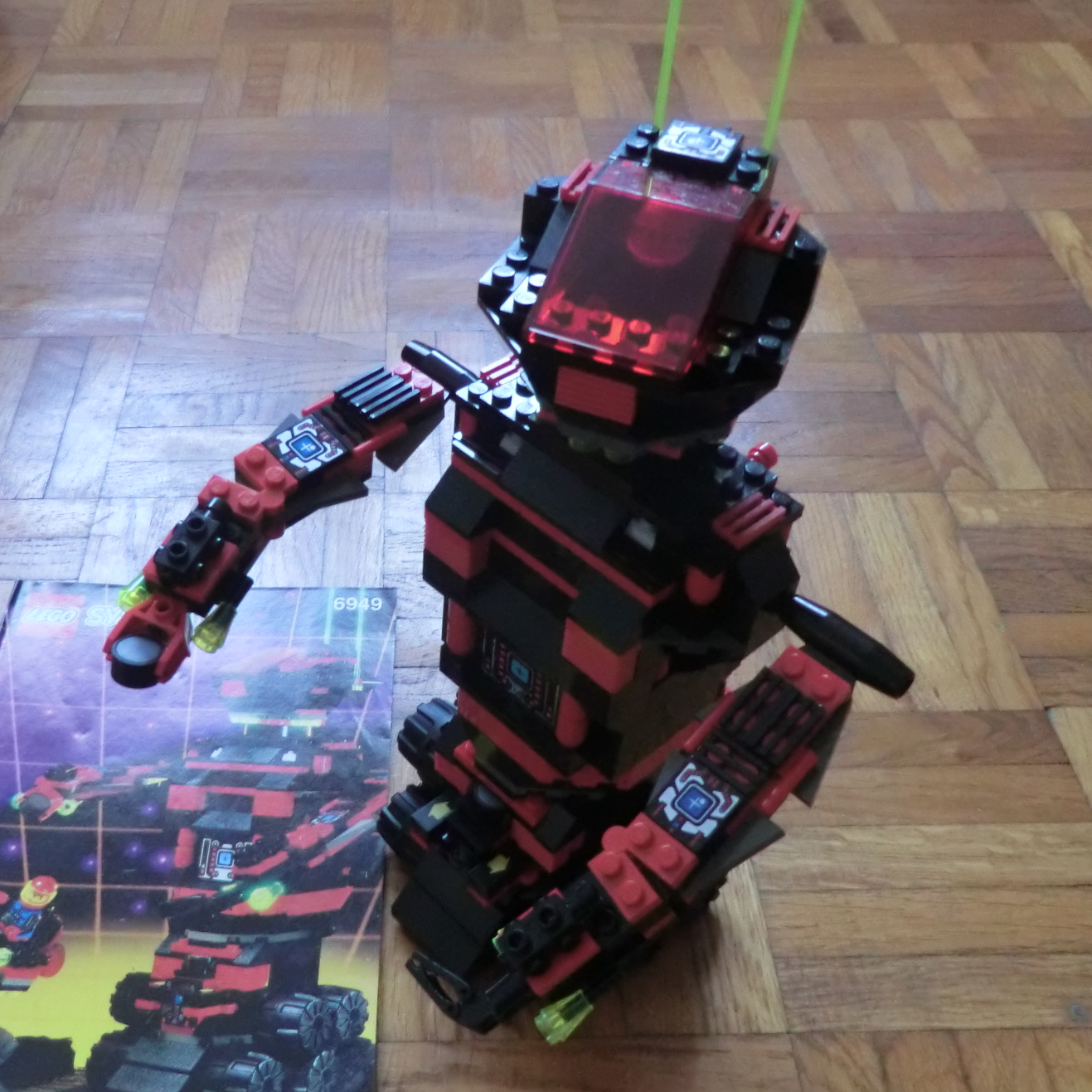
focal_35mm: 33
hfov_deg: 49.5
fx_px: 1178
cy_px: 586
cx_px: 442
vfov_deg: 49.7
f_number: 3.2
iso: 800
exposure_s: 1/15
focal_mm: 4.3
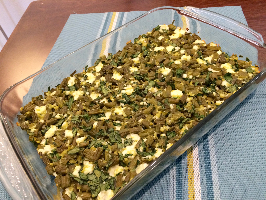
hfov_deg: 61.7
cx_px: 133
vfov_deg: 48.2
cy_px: 100
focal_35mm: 29
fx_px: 223
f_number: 2.2
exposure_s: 1/30
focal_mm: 4.15
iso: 200
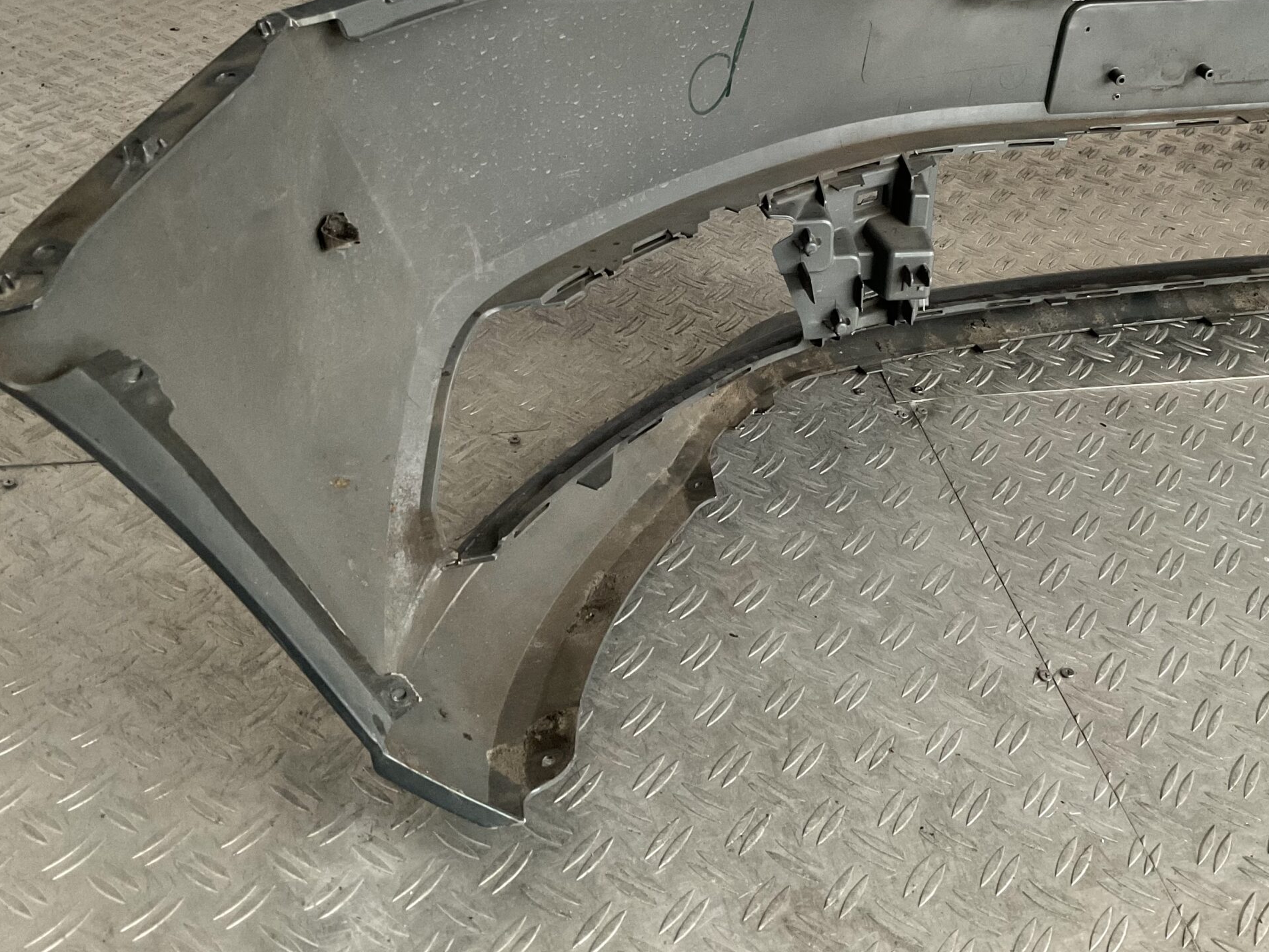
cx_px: 755
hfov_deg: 47.6
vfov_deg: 36.6
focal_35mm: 39
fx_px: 1430
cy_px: 365
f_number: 1.8
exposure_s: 1/50
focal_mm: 3
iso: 250
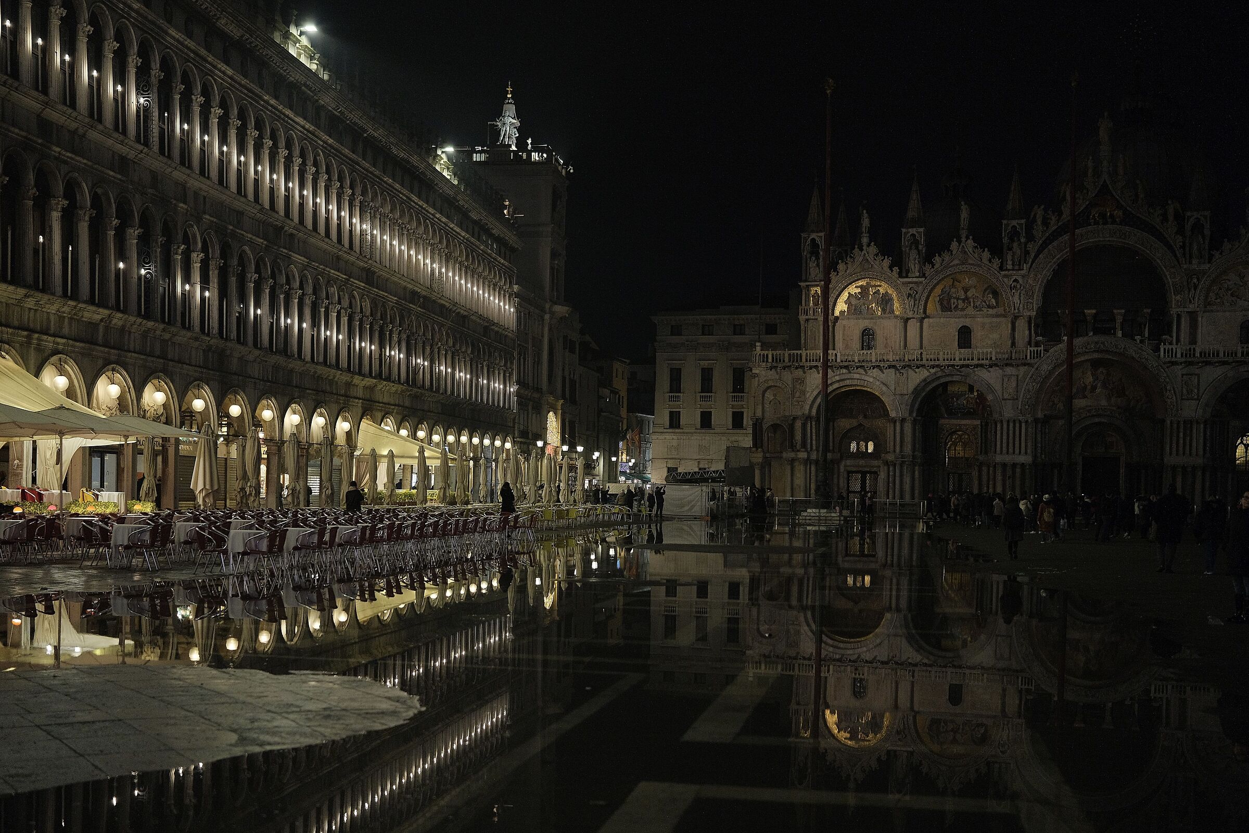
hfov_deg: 47.4
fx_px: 1422
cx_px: 624
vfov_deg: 32.6
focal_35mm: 41
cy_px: 416
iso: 640
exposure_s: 1/140
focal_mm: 27
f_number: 1.2
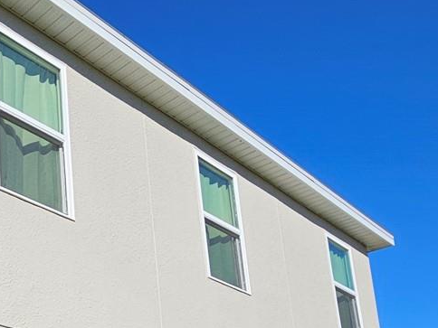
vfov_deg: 30.0
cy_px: 366
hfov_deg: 36.4
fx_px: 544
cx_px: -55
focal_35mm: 43
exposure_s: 1/4444
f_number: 2.2
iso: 50
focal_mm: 2.2
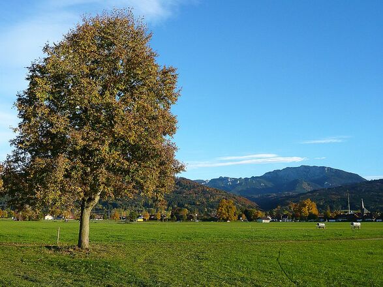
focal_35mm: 36
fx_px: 398
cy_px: 144
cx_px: 192
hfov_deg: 51.4
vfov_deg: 39.6
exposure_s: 1/640
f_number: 3.1
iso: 100
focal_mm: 5.8
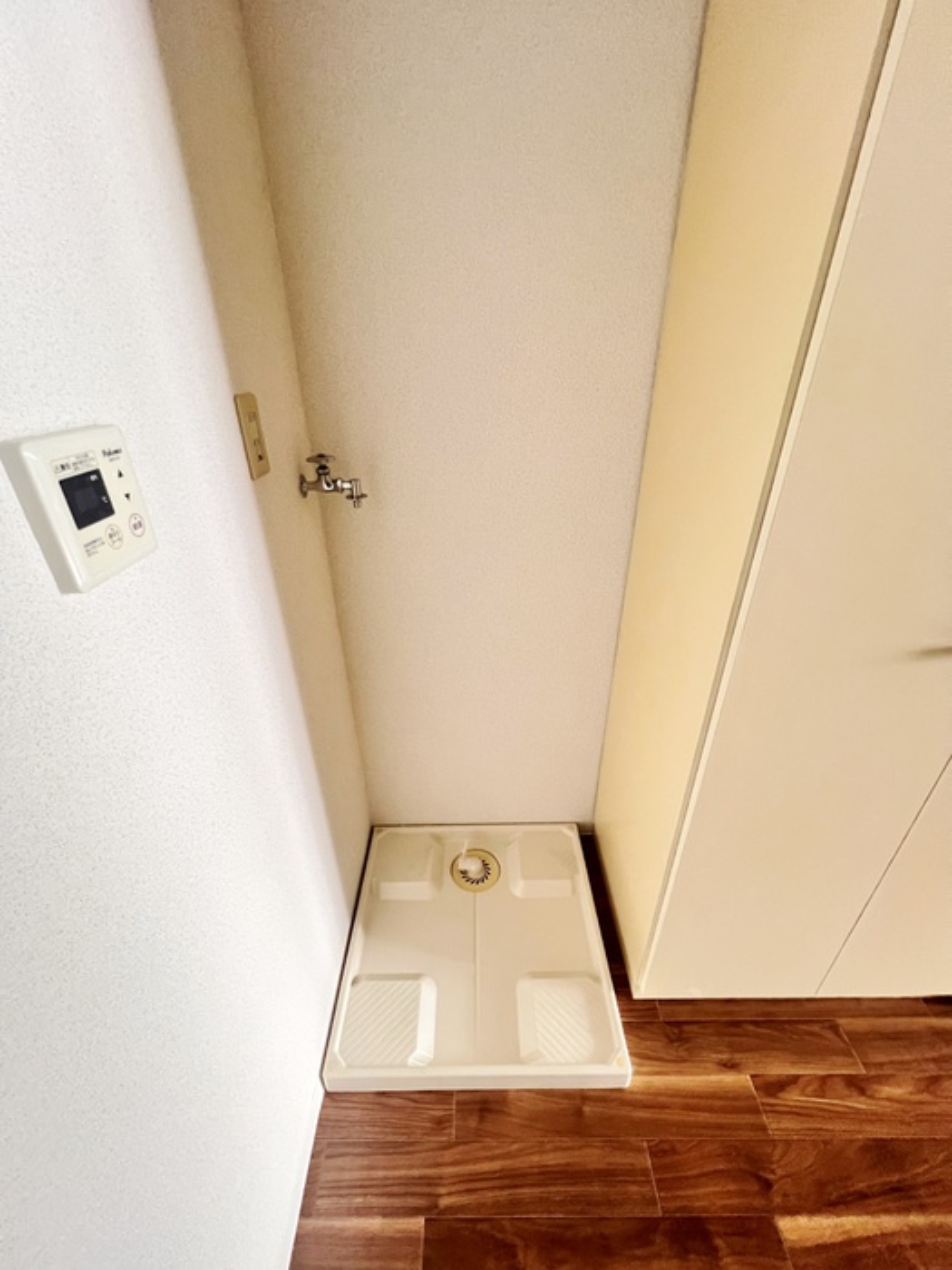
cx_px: 476
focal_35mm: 13
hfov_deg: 89.9
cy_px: 635
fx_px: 477
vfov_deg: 106.2
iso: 640
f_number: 1.8
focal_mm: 1.57
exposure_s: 1/60
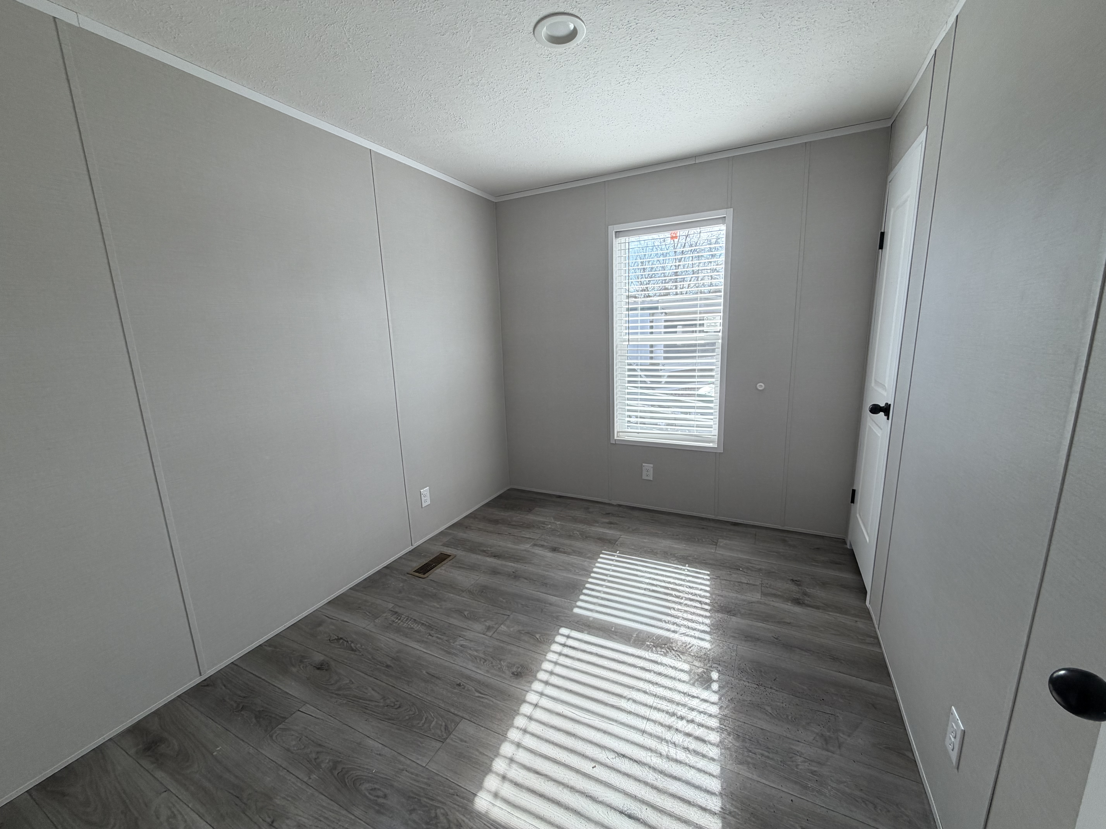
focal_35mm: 14
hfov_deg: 102.1
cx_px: 553
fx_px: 447
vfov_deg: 85.7
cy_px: 414
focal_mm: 2.22
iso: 50
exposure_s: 1/132
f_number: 2.2
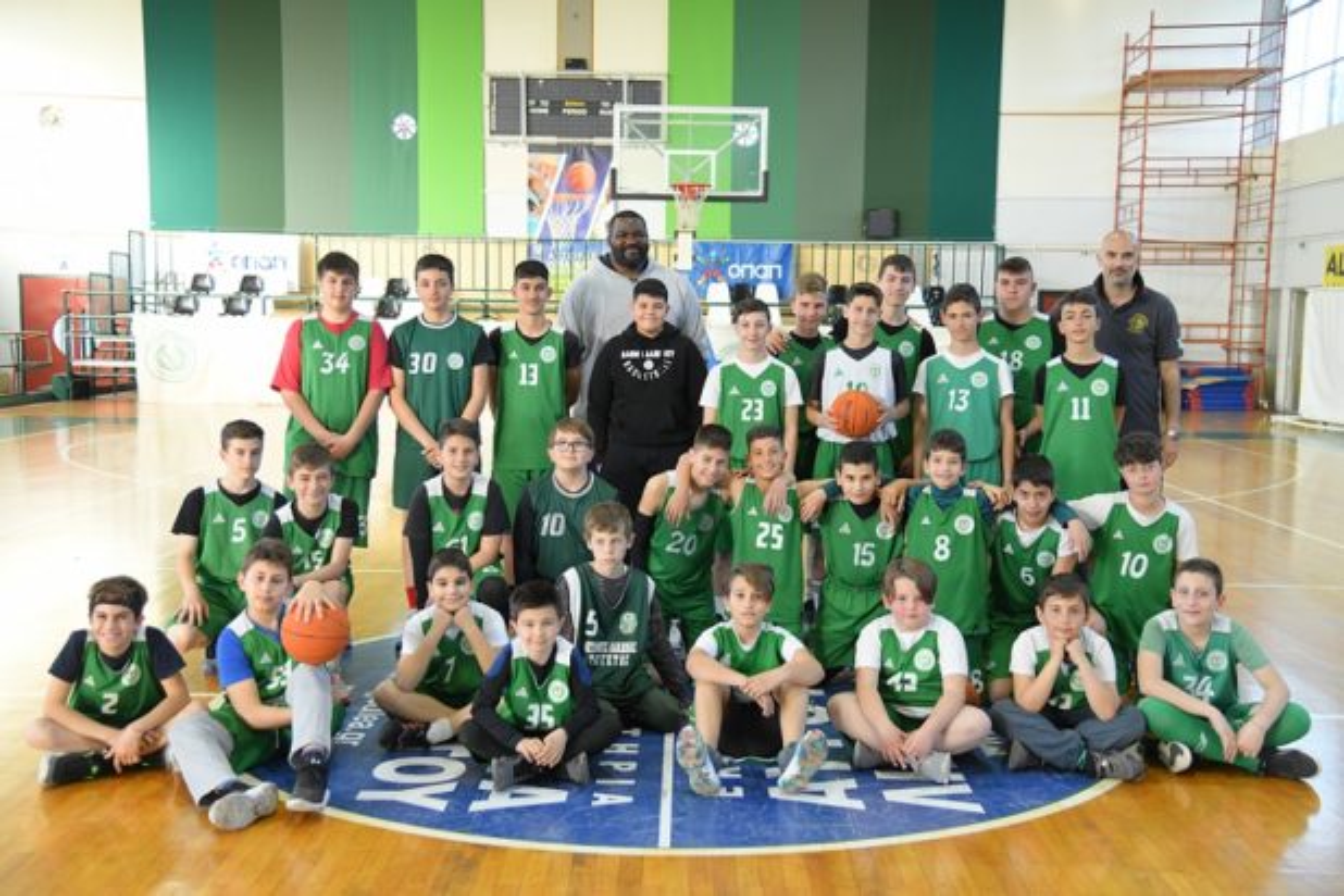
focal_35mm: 40
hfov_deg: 48.5
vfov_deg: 33.4
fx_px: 1493
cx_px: 672
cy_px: 448
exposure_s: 1/320
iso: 2000
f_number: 4
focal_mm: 40
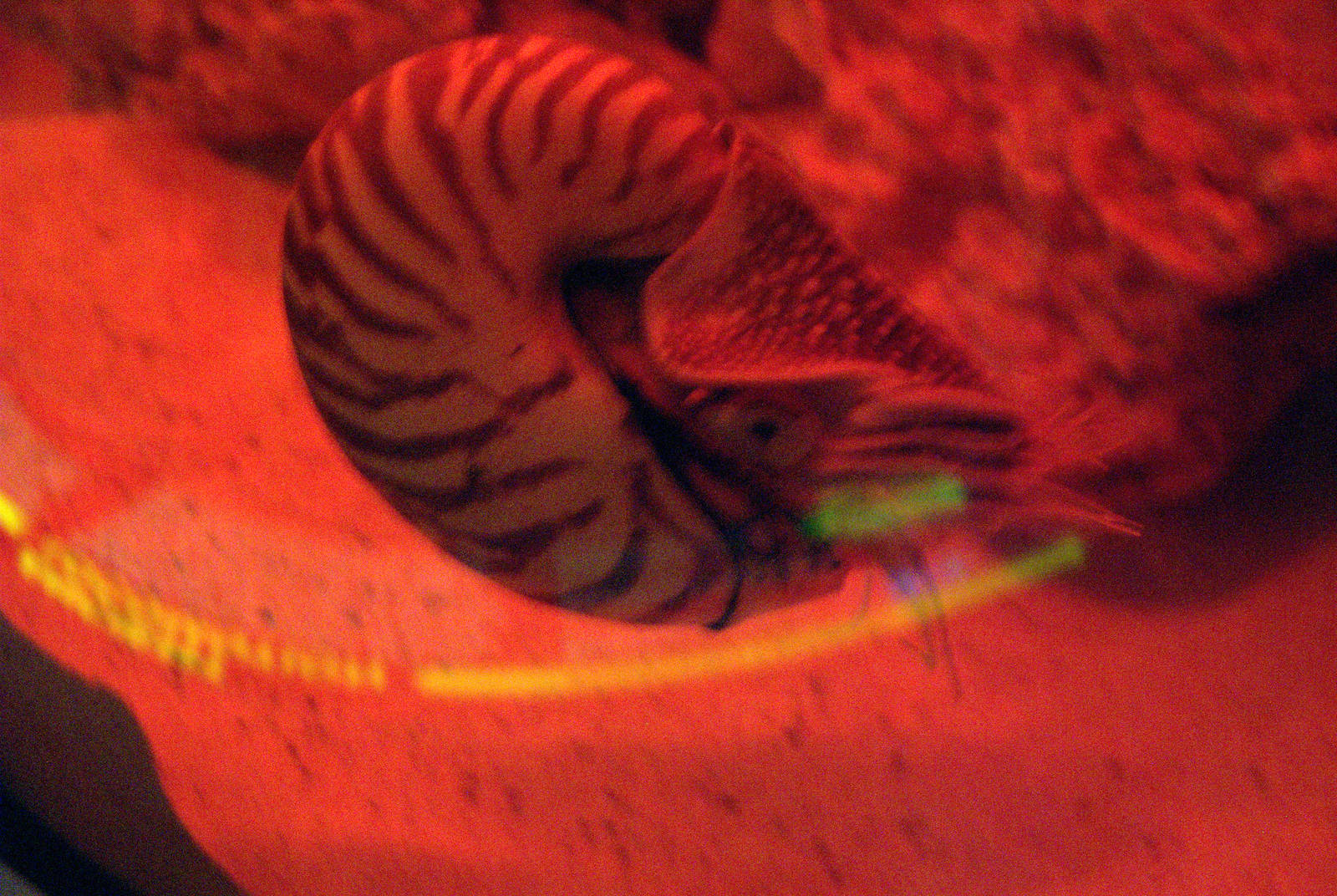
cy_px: 448
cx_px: 668
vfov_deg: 17.6
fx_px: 2901
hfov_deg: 26.0
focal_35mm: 78
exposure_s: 1/15
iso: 3200
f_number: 5
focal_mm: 52
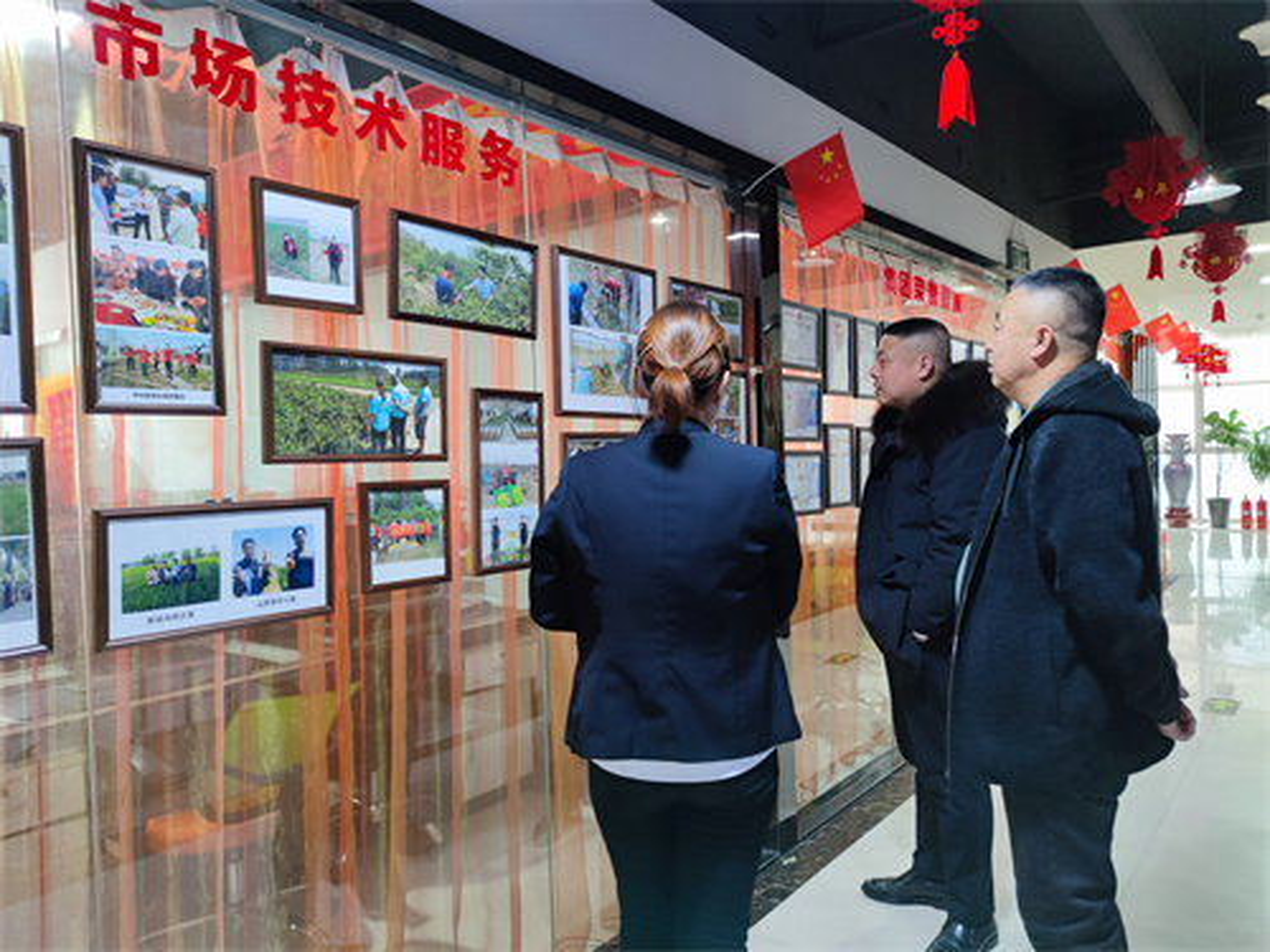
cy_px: 476
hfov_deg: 71.6
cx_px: 635
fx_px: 881
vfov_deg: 56.8
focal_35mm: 24
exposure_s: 1/50
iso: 173
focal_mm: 6.72
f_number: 1.69
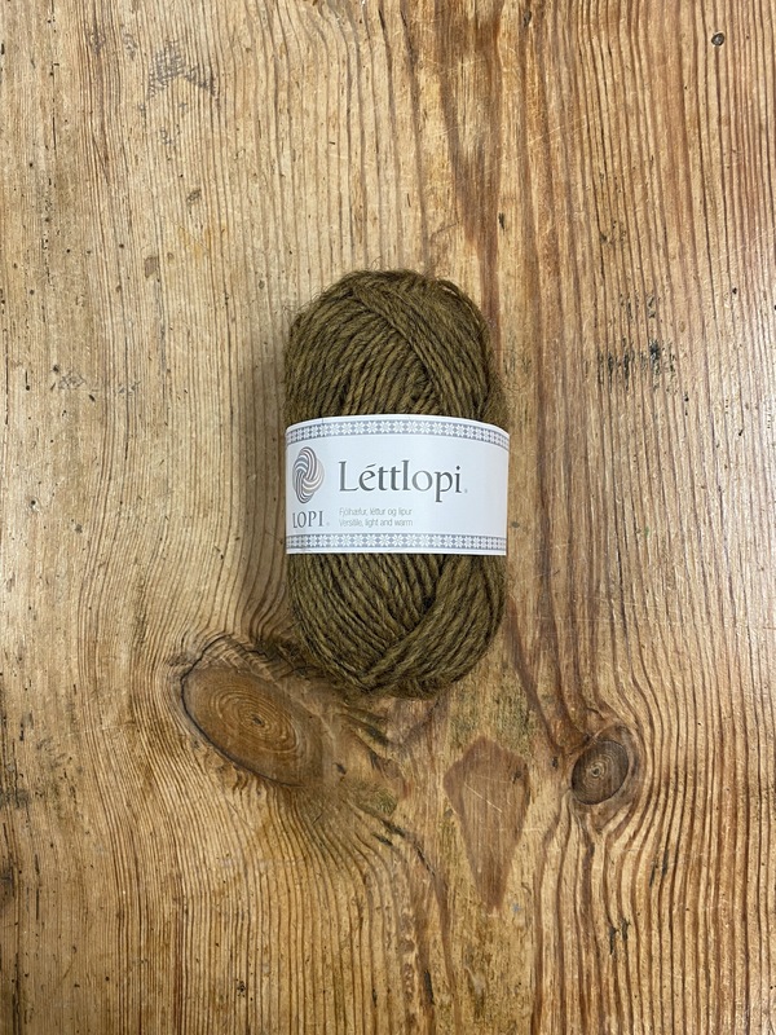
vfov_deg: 67.3
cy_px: 518
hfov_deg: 53.1
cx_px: 388
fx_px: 777
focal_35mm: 26
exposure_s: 1/50
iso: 80
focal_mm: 4.25
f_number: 1.8
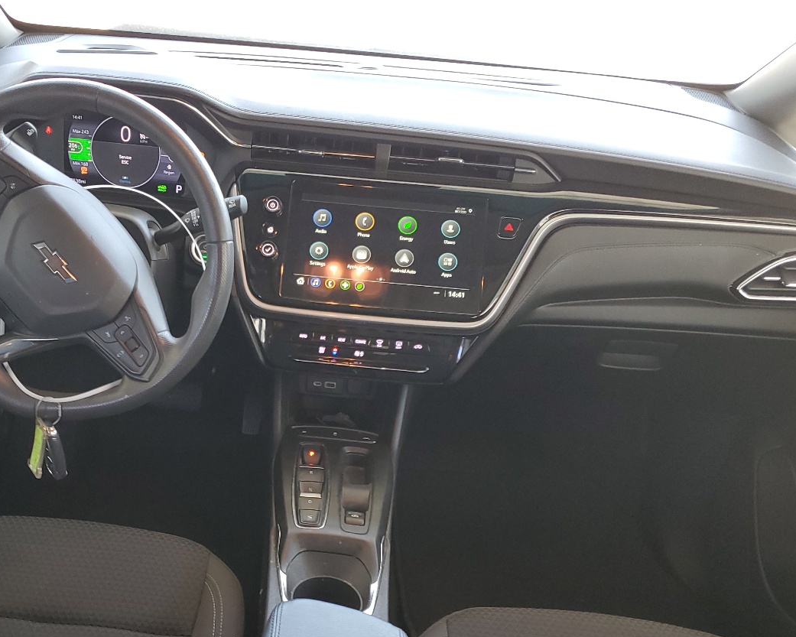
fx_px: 919
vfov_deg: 37.8
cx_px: 262
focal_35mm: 39
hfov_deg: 46.1
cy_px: 425
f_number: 1.5
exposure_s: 1/60.2
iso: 69
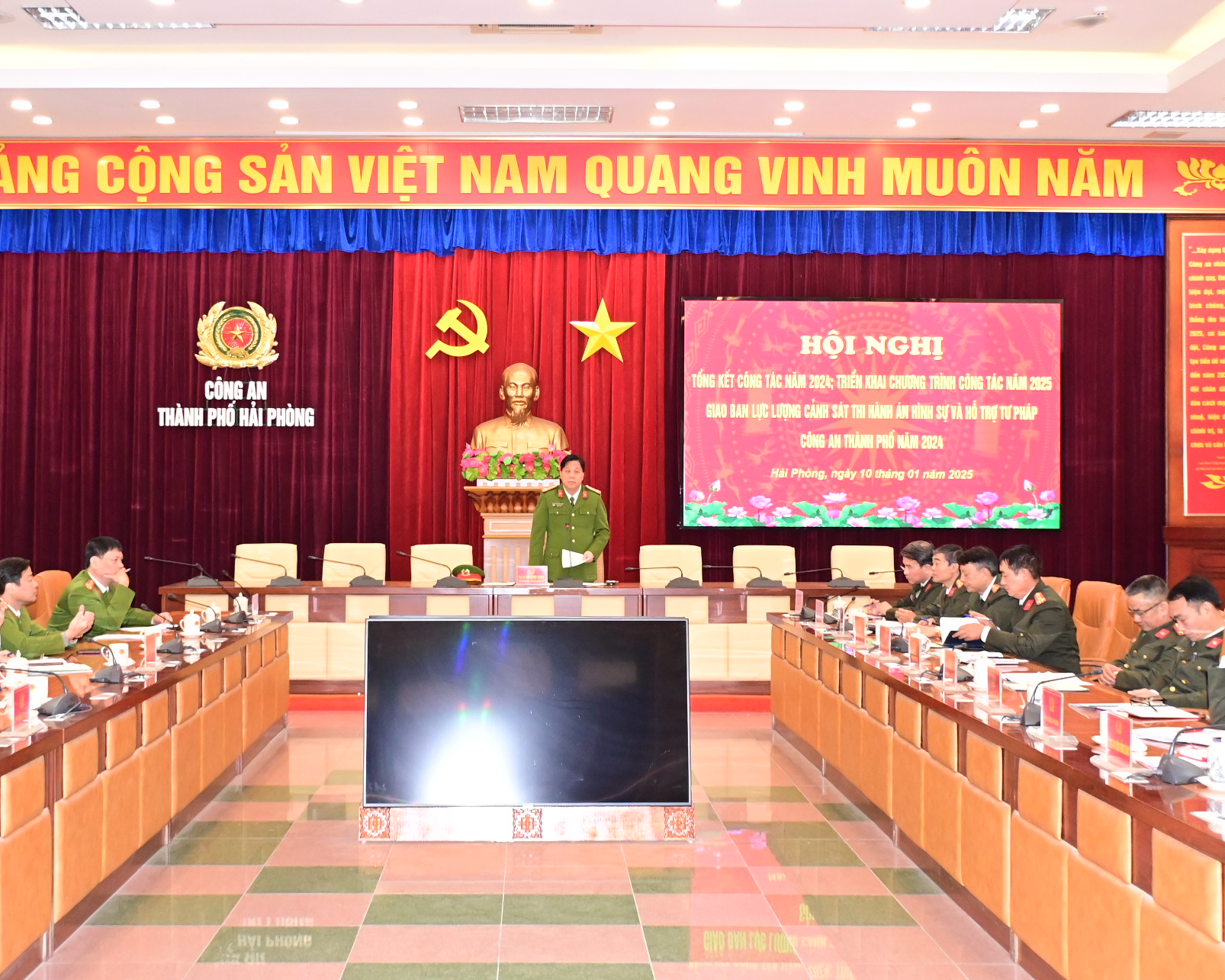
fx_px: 1668
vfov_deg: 32.7
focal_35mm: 46
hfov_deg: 40.3
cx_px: 550
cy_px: 492
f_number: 4
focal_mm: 27
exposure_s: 1/200
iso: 3200
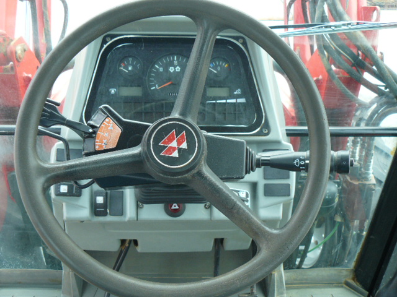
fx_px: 413
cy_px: 148
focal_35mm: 36
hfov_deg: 51.4
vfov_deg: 39.7
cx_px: 198
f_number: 2.8
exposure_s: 1/60
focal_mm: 6
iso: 100
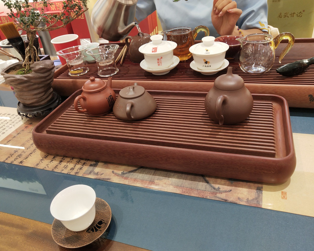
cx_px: 157
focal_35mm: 32
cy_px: 125
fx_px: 297
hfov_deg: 55.7
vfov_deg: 45.8
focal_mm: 3.95
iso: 143
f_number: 1.8
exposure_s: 1/50
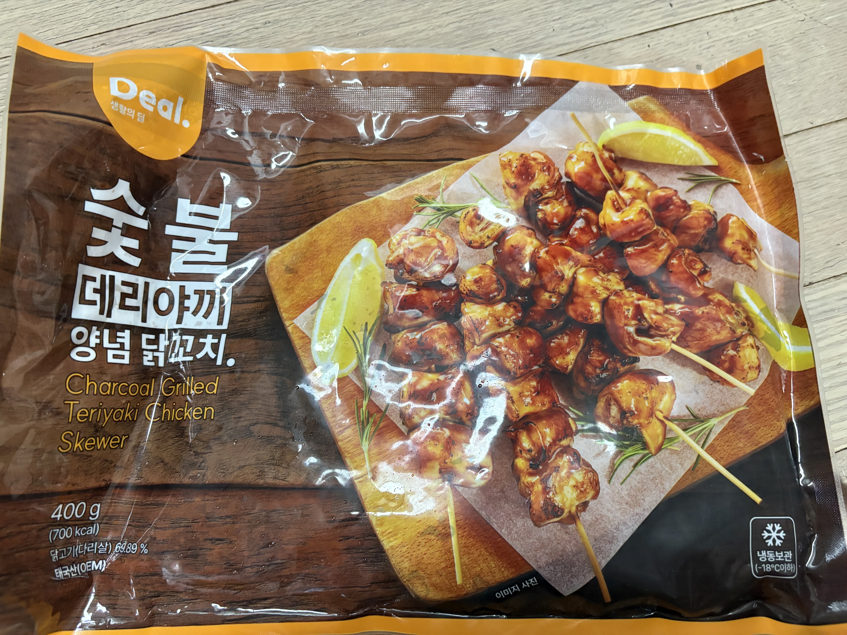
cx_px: 424
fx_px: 636
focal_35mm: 26
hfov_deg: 67.3
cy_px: 318
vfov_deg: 53.1
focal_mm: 5.96
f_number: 1.6
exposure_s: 1/60
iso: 400
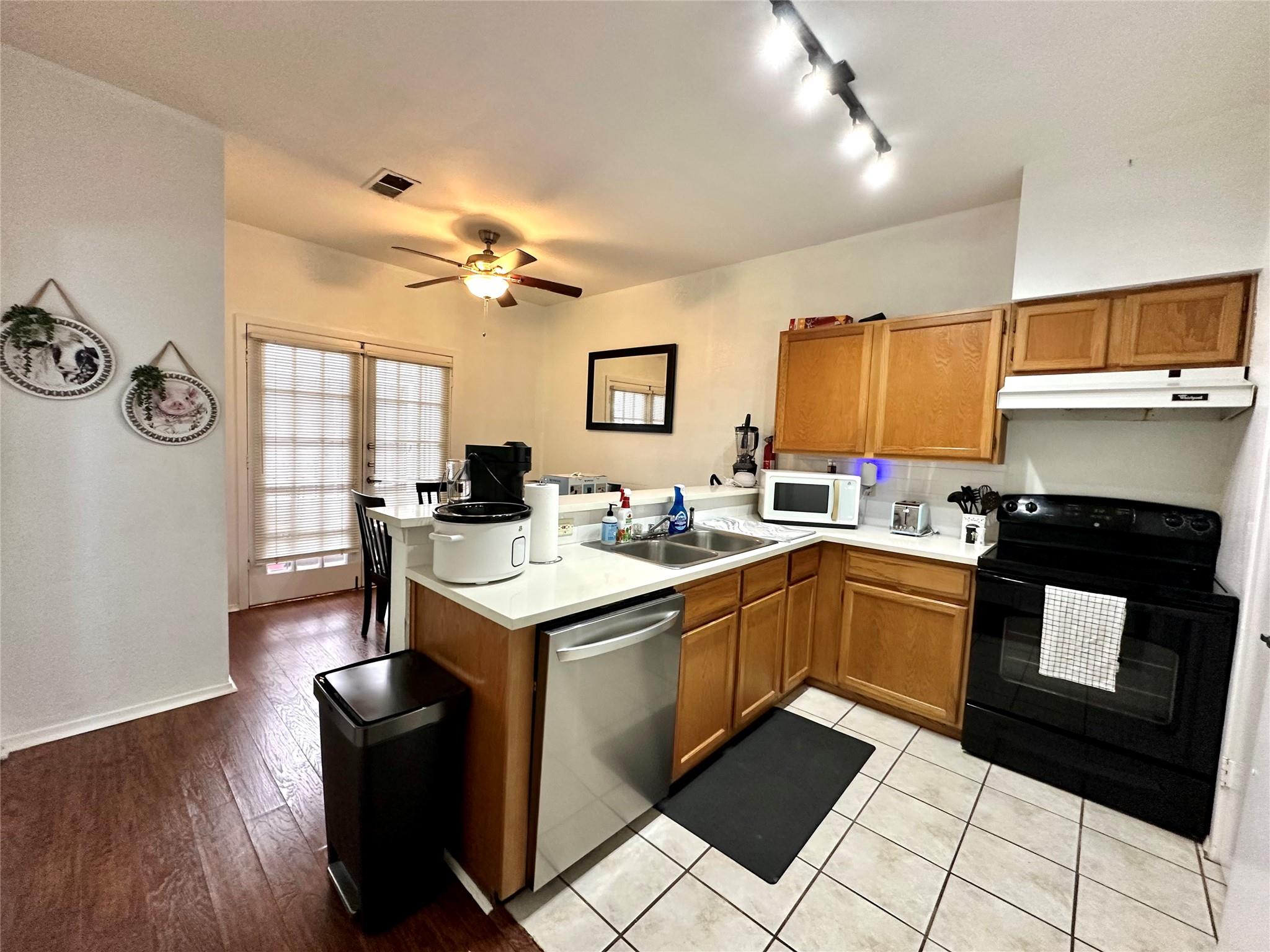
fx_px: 514
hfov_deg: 102.1
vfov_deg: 85.7
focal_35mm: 14
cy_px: 476
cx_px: 635
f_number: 2.2
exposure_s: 1/60
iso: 250
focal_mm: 2.22
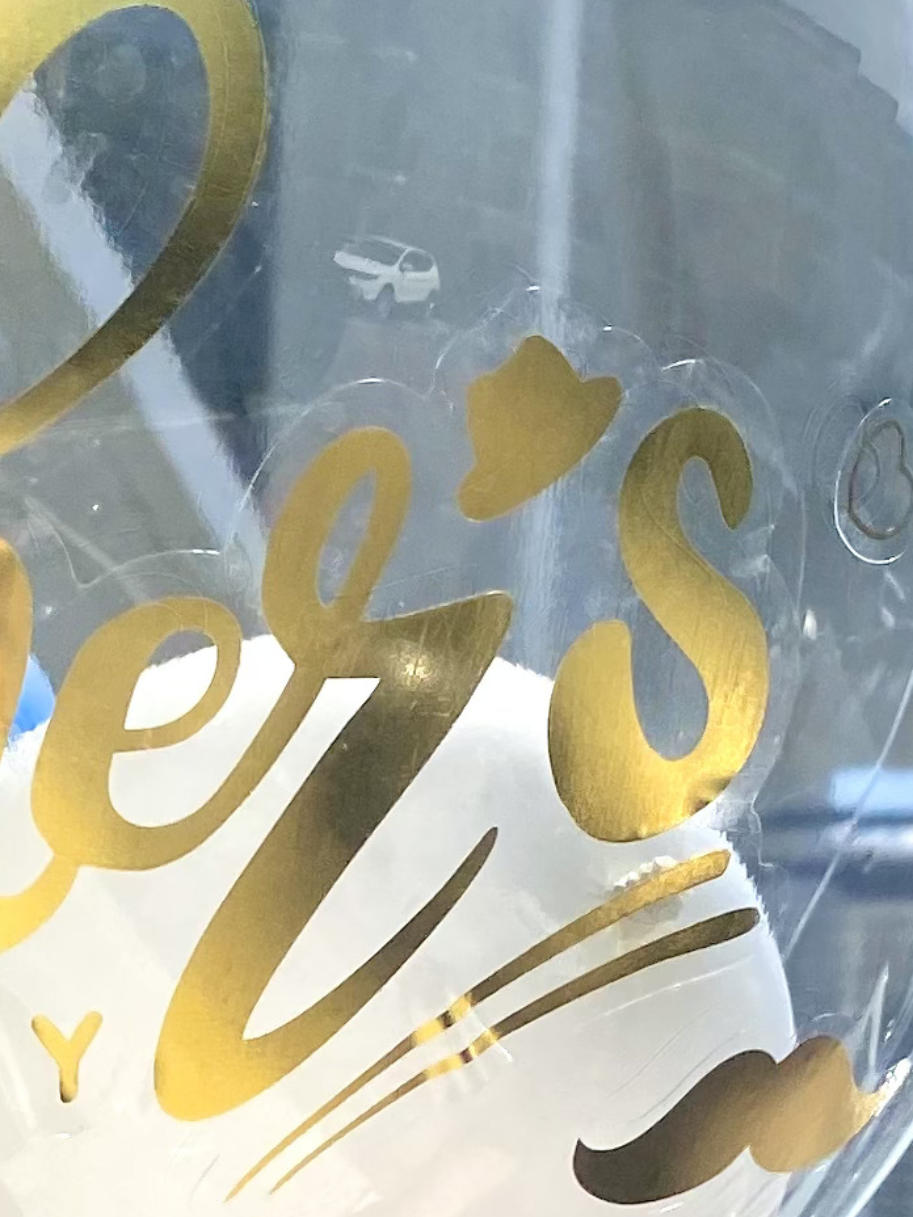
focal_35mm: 113
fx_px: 3974
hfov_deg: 12.8
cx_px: -129
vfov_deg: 16.3
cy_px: 1688
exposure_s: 1/3300
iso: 32
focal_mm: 4.25
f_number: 1.8
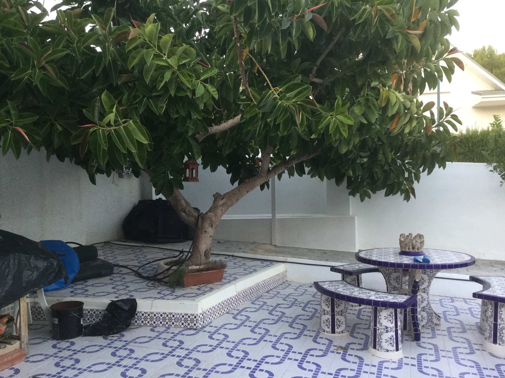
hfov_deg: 58.4
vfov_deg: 45.4
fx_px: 452
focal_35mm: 31
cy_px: 189
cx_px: 252
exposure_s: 1/33
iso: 100
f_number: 2.4
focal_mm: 3.3
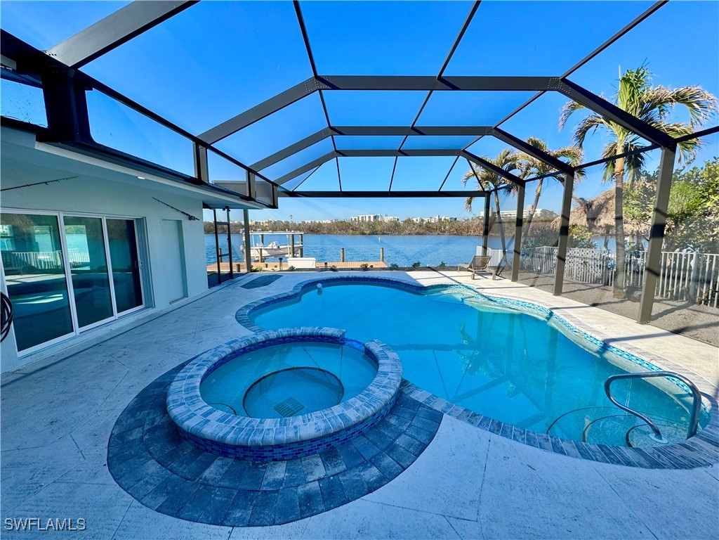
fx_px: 291
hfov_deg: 102.1
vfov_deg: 85.7
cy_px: 270
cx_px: 360
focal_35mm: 14
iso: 40
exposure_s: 1/596
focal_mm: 2.22
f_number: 2.2
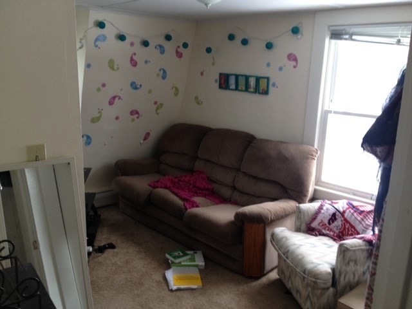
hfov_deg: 52.6
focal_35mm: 35
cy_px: 154
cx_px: 206
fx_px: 417
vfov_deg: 40.7
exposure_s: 1/20
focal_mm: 4.28
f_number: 2.4
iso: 125
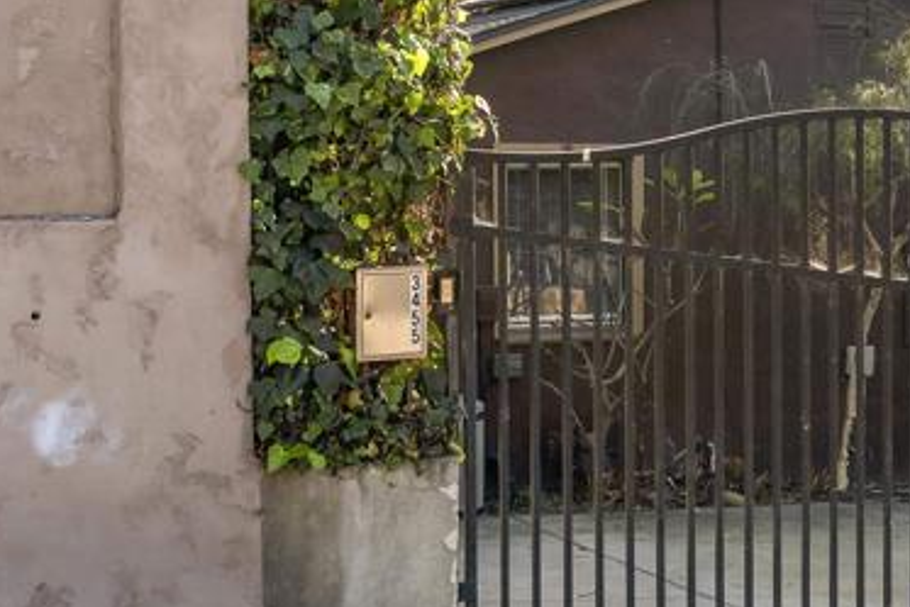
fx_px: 2149
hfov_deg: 23.0
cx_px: 886
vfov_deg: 16.1
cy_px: 207
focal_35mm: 85
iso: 500
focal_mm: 31
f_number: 8
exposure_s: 1/320
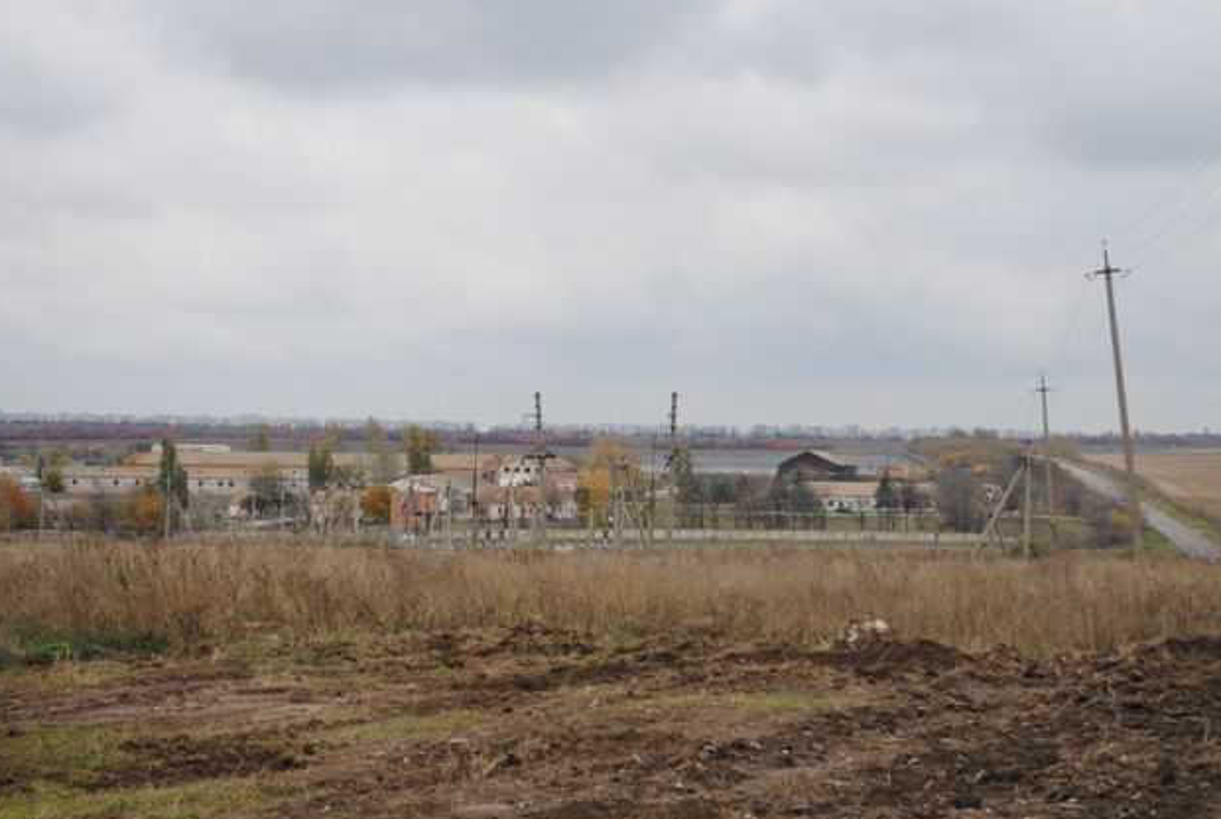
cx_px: 672
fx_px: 3024
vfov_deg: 15.4
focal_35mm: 89
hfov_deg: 22.8
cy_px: 352
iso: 100
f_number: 5.6
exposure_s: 1/200
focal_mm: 46
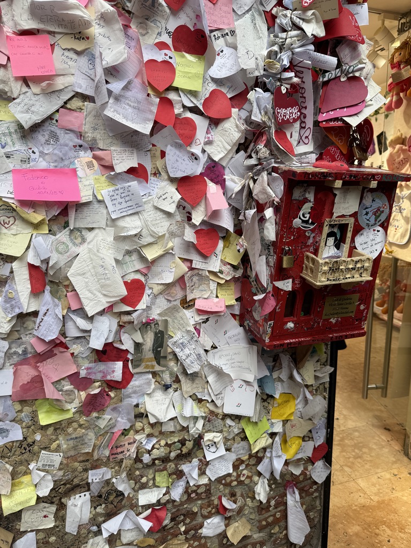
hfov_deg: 56.8
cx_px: 206
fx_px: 380
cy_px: 274
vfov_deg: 71.6
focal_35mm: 24
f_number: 1.78
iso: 64
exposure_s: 1/210
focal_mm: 6.76
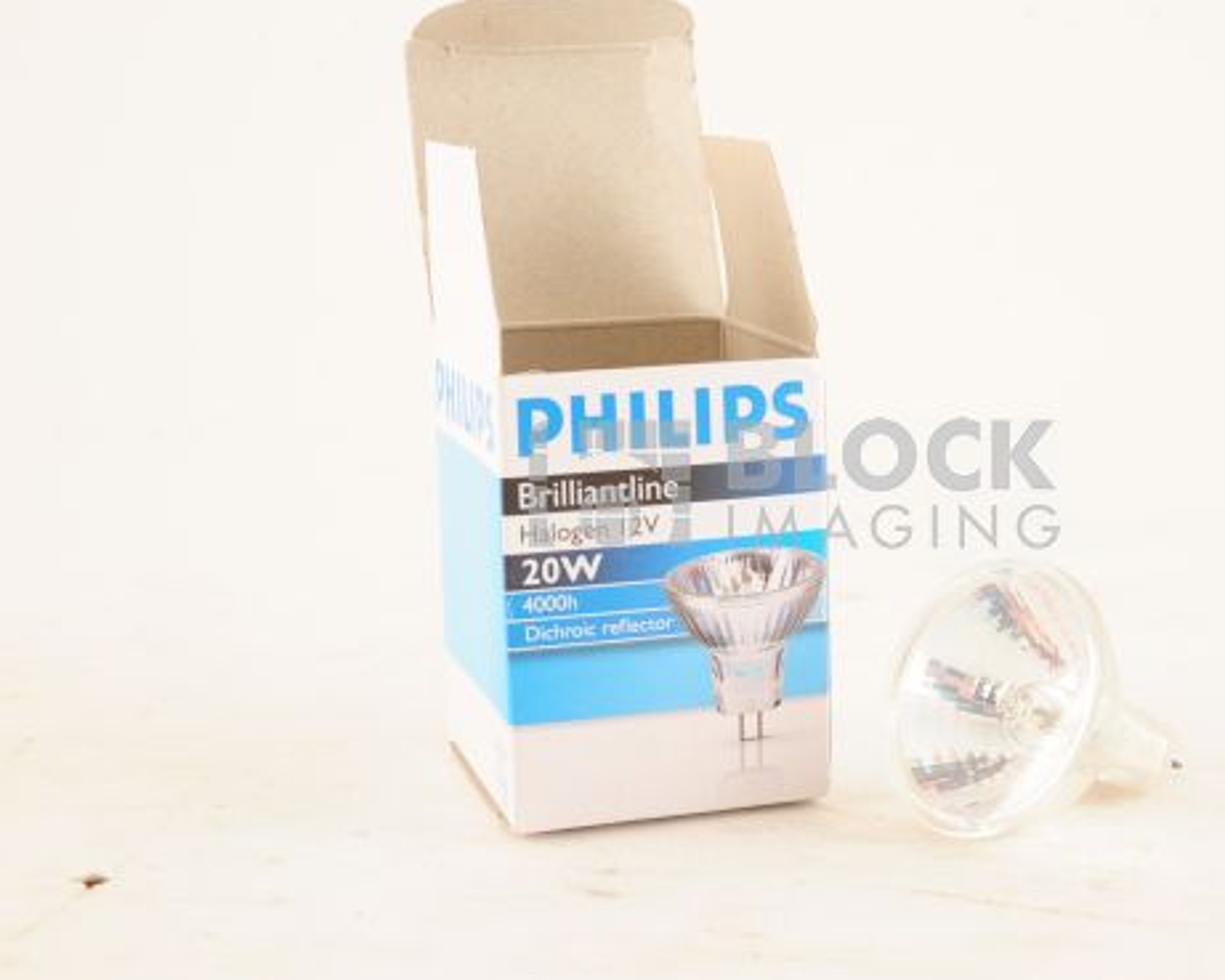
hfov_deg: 30.8
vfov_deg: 25.0
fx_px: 2212
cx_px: 795
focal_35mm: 61
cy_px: 485
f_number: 13
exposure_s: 1/160
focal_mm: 50
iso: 1600
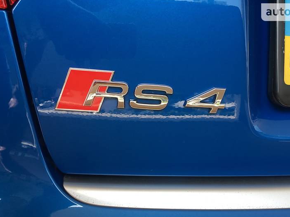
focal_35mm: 33
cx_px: 162
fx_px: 276
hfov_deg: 55.2
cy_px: 122
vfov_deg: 42.9
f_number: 2.2
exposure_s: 1/184
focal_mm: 4.2
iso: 25
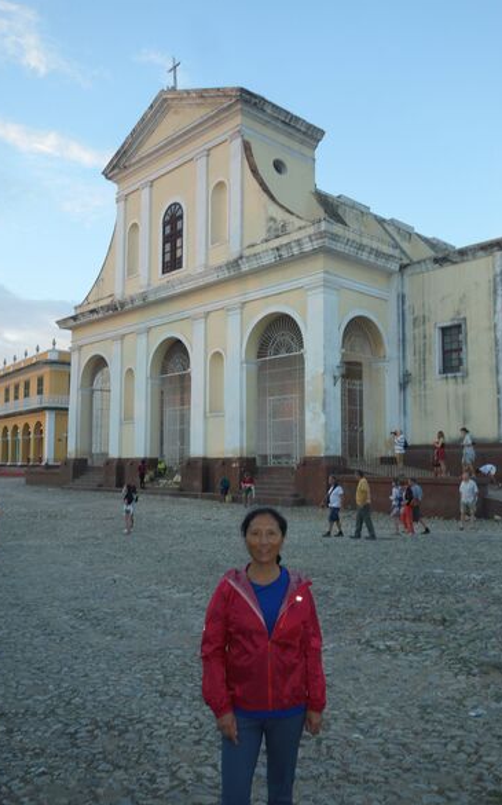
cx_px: 254
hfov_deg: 43.1
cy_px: 400
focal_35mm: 29
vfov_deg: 64.7
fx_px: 636
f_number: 3.5
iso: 125
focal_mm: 10.4
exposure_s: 1/100
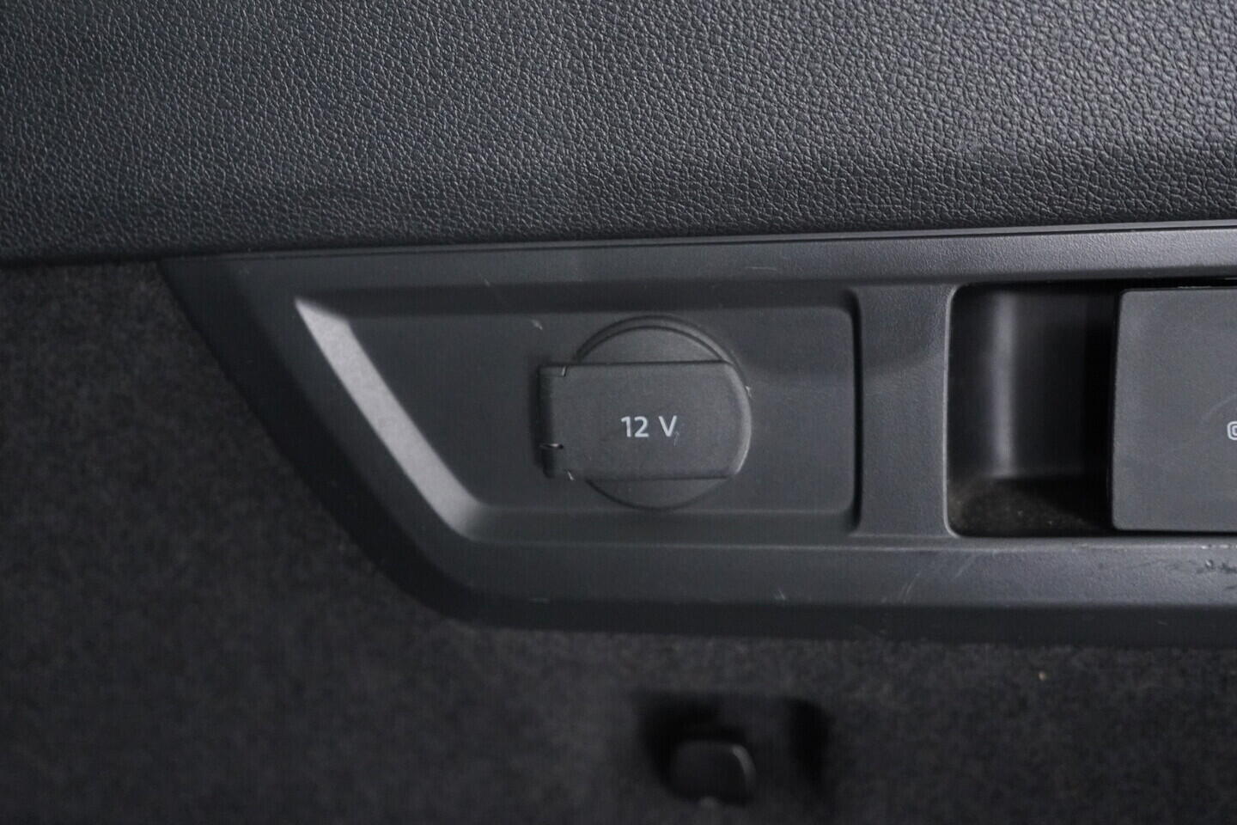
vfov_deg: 36.9
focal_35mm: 36
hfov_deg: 53.1
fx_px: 1237
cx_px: 618
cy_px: 412
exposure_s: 1/40
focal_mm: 24
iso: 4000
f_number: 2.8
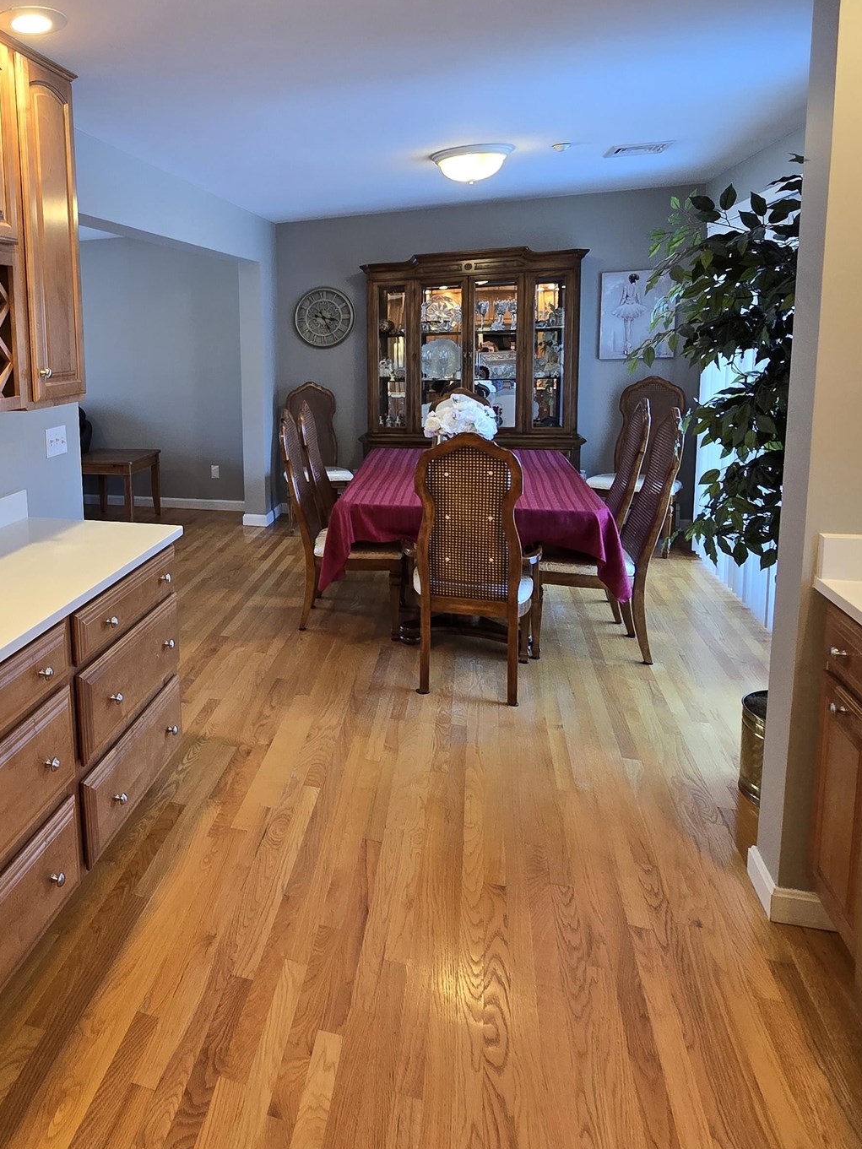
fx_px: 730
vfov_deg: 75.2
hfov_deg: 56.3
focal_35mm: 22
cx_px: 161
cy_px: 441
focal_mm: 2.2
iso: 160
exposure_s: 1/60
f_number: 2.2
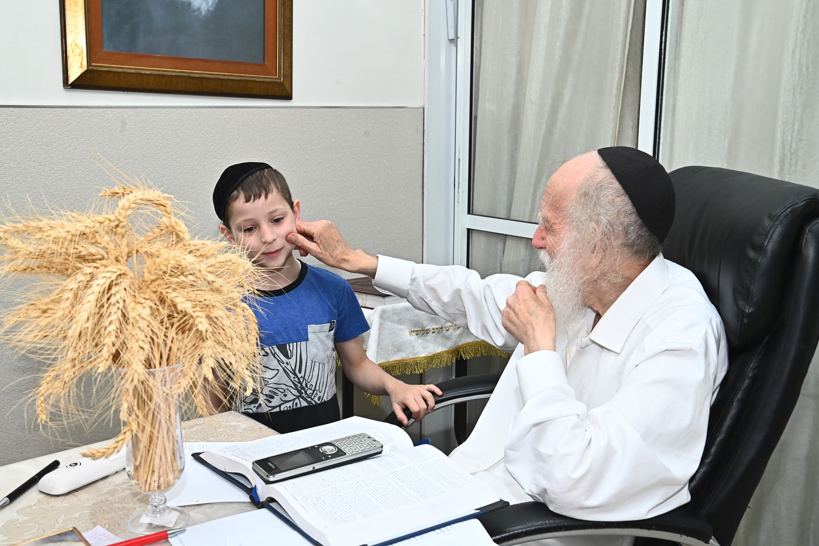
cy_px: 273
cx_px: 410
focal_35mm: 40
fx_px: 910
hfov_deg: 48.5
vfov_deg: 33.4
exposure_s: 1/200
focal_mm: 40
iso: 1250
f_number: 9
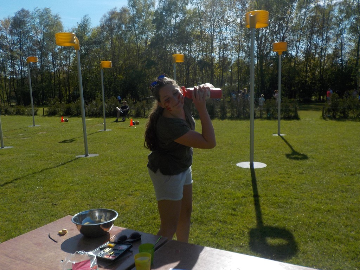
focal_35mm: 30
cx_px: 180
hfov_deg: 60.0
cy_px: 135
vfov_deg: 46.8
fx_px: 312
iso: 125
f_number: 3.3
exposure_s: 1/2000
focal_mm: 4.1
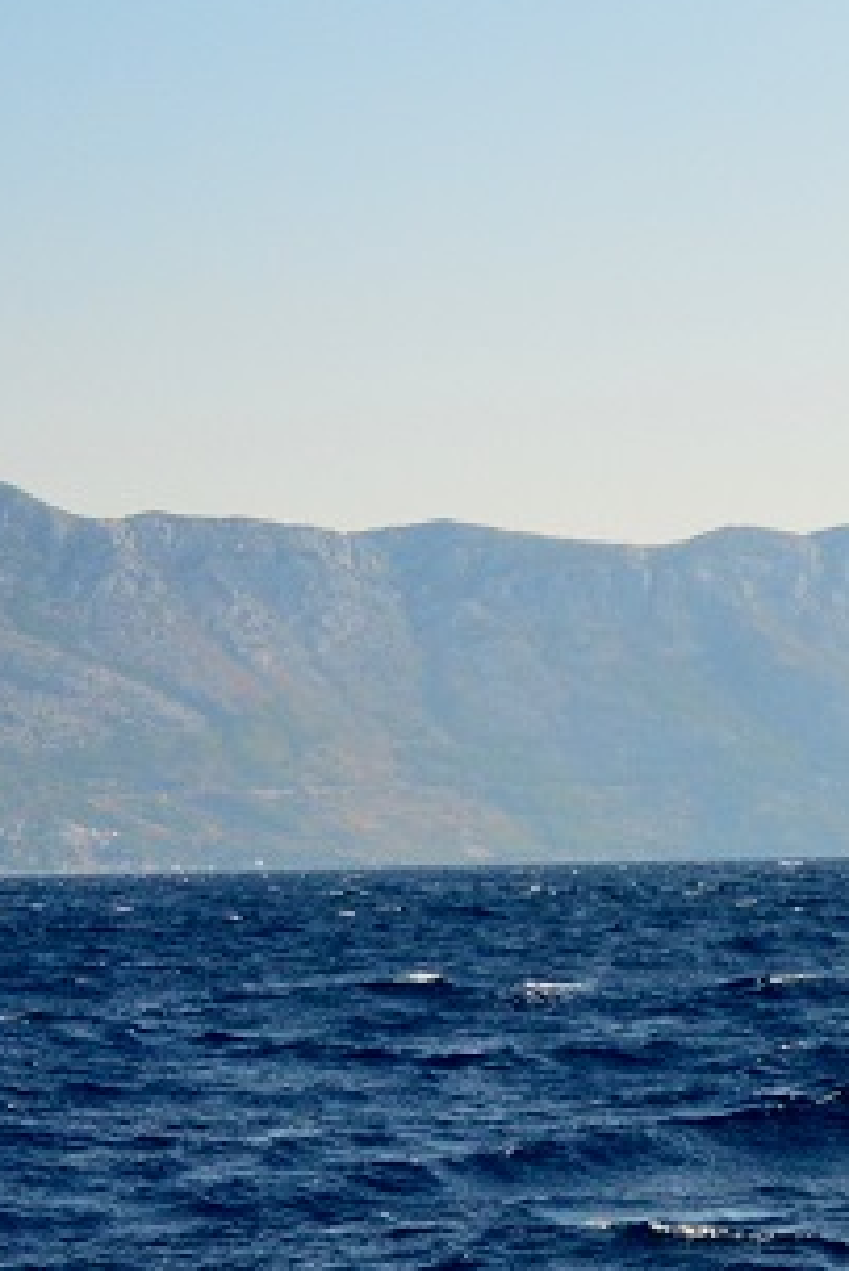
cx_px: 370
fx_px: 4169
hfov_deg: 11.6
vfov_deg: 17.2
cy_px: 960
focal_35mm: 118
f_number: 4
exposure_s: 1/8000
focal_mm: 24
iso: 1000
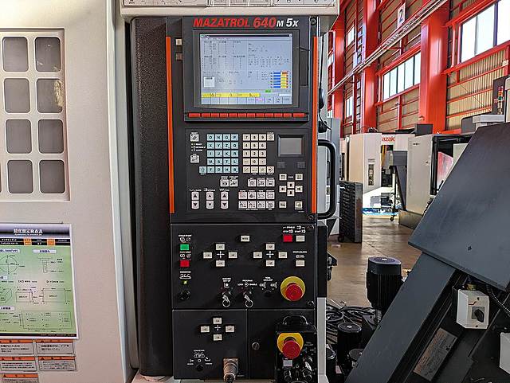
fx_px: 369
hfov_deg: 69.4
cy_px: 192
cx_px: 255
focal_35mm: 25
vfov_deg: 54.9
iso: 48
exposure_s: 1/126
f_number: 1.89
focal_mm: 5.43
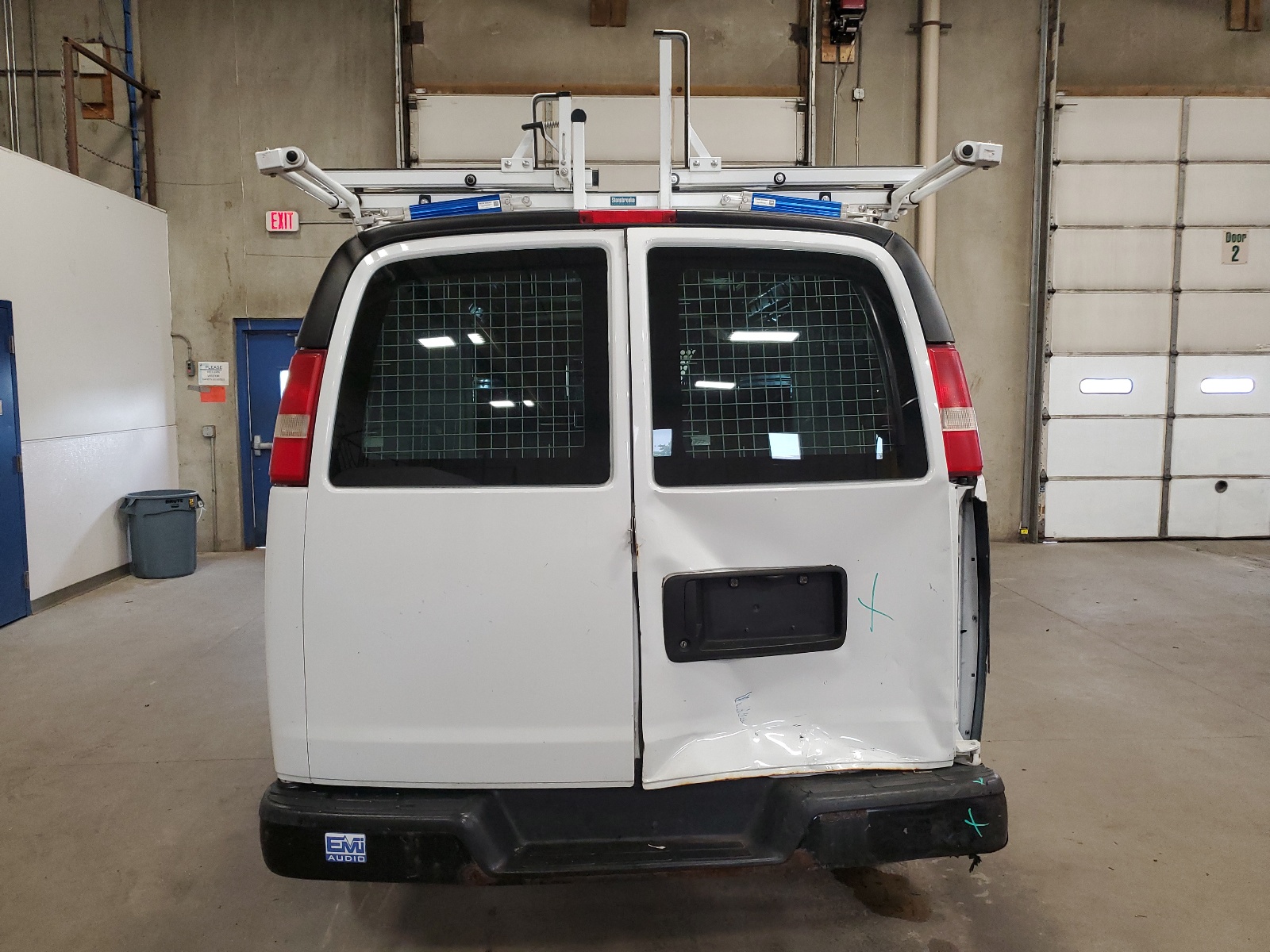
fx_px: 954
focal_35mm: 26
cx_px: 635
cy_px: 476
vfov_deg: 53.1
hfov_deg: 67.3
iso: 145
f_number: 1.5
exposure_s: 1/60.2
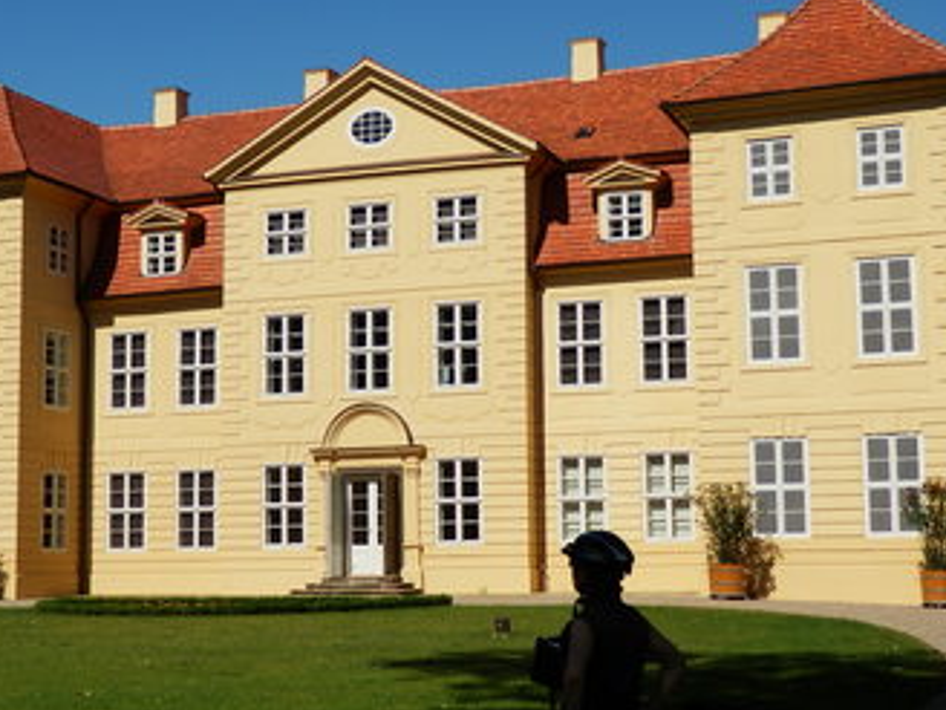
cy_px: 354
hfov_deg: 31.7
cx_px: 436
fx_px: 1667
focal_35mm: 61
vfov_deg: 24.0
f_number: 10.1
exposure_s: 1/250
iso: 80
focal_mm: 6.6
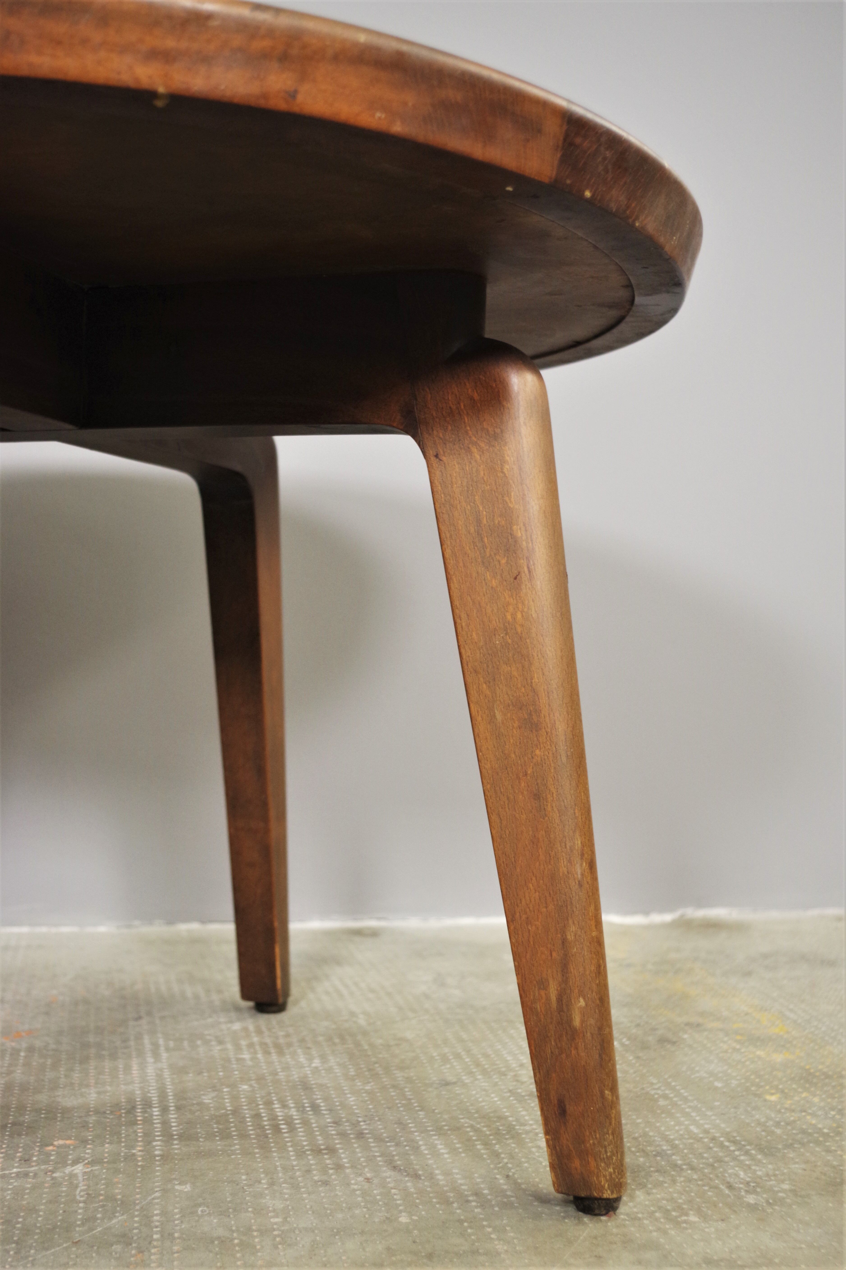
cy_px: 635
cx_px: 423
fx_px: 1480
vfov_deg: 46.4
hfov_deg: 31.9
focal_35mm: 42
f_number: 4
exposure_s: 1/60
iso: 800
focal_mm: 28.13
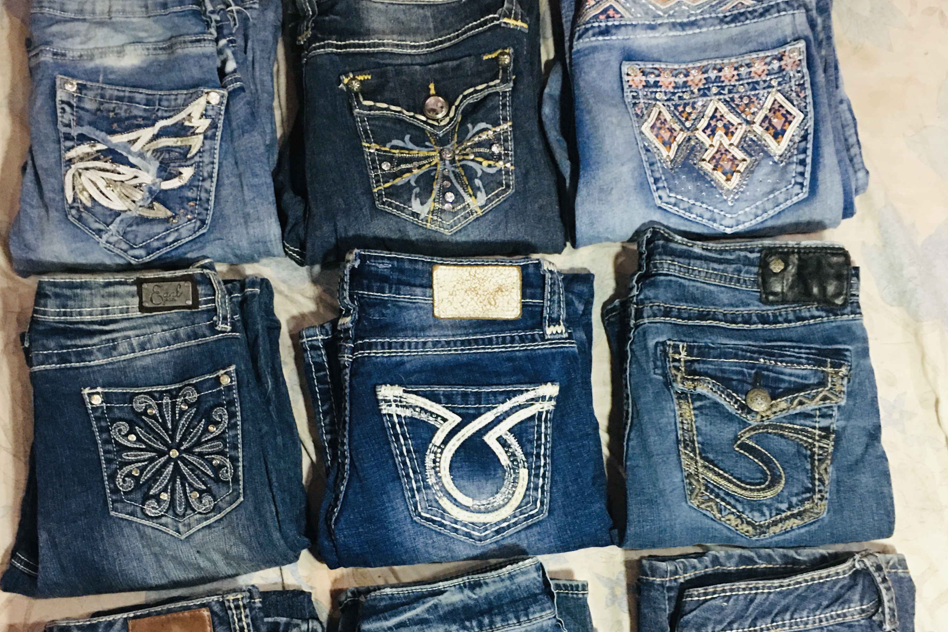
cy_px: 430
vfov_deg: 32.3
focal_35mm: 41
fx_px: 1080
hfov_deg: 47.4
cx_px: 476
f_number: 2.2
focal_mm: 4.15
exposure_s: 1/10
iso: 80
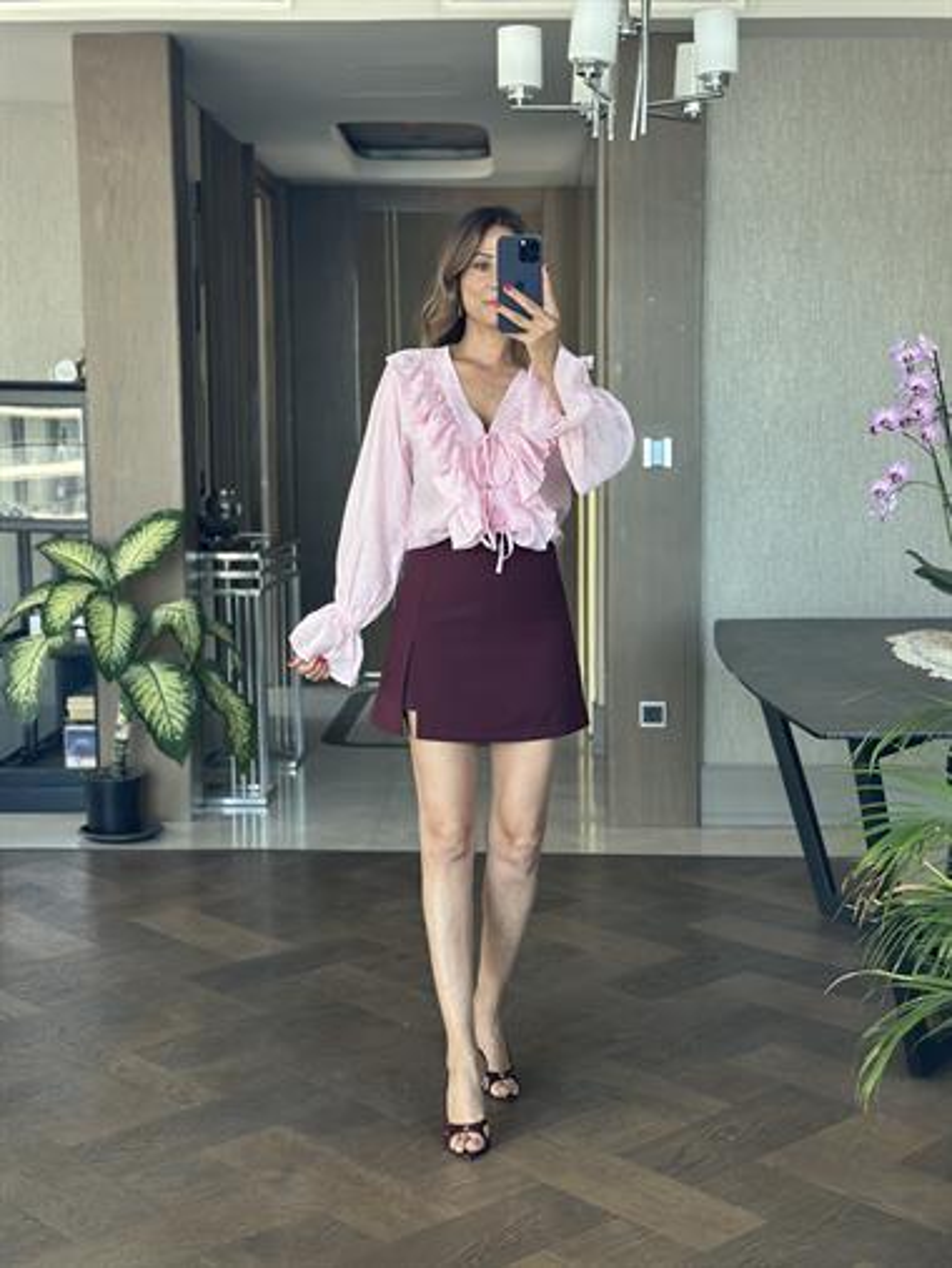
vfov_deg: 39.6
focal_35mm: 48
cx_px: 476
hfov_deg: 30.3
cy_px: 634
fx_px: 1759
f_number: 1.78
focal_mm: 6.86
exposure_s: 1/77
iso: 125
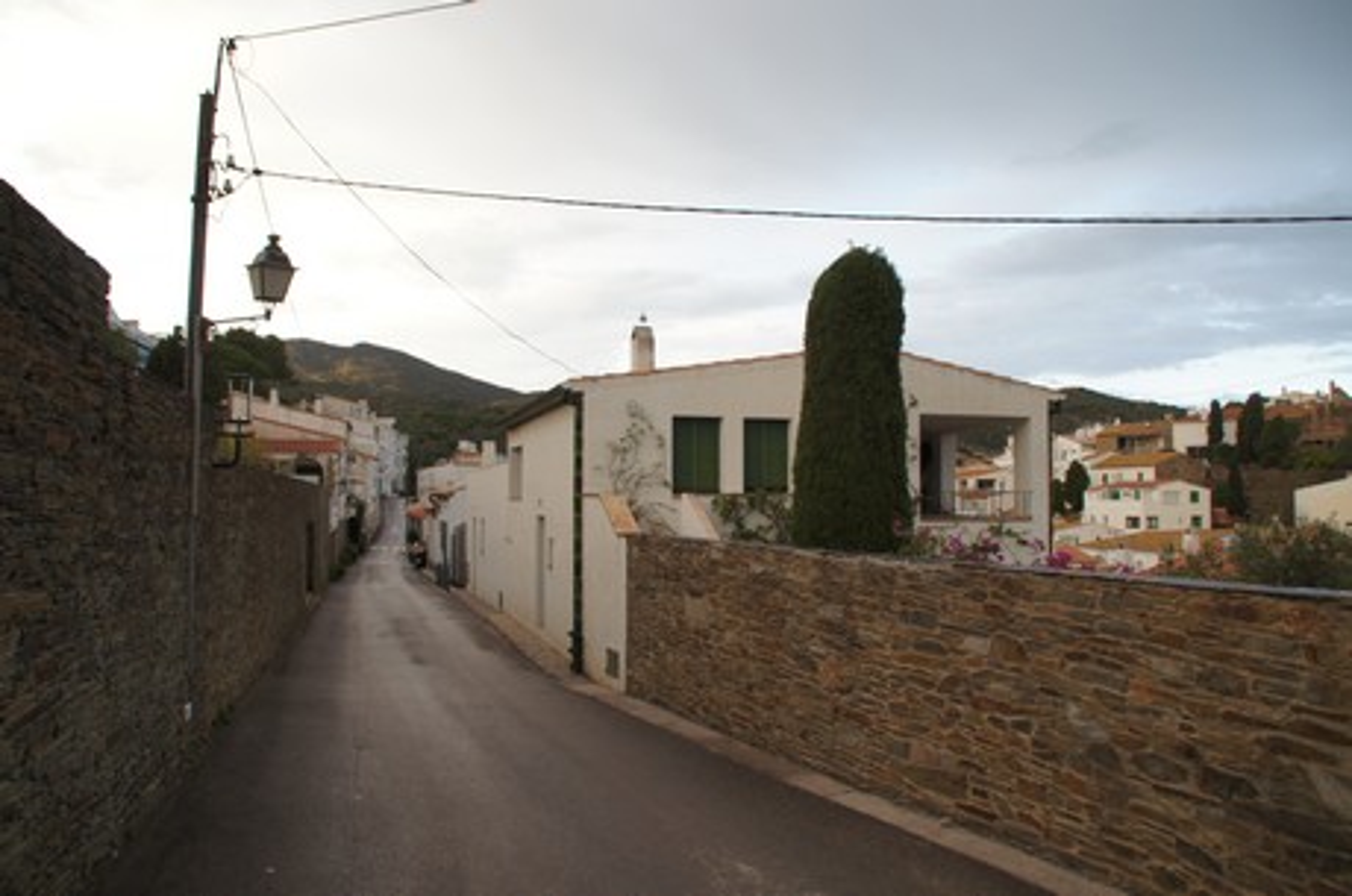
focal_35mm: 27
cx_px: 676
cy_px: 448
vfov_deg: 47.8
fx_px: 1012
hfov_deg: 67.5
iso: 100
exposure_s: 1/60
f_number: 5
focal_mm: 18
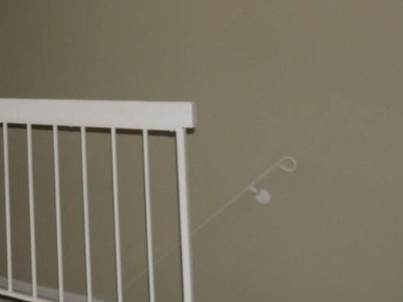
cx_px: -9
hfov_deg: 31.5
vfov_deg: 25.2
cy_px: 20
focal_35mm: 56
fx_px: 652
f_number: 2.8
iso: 200
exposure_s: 1/250
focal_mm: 4.3
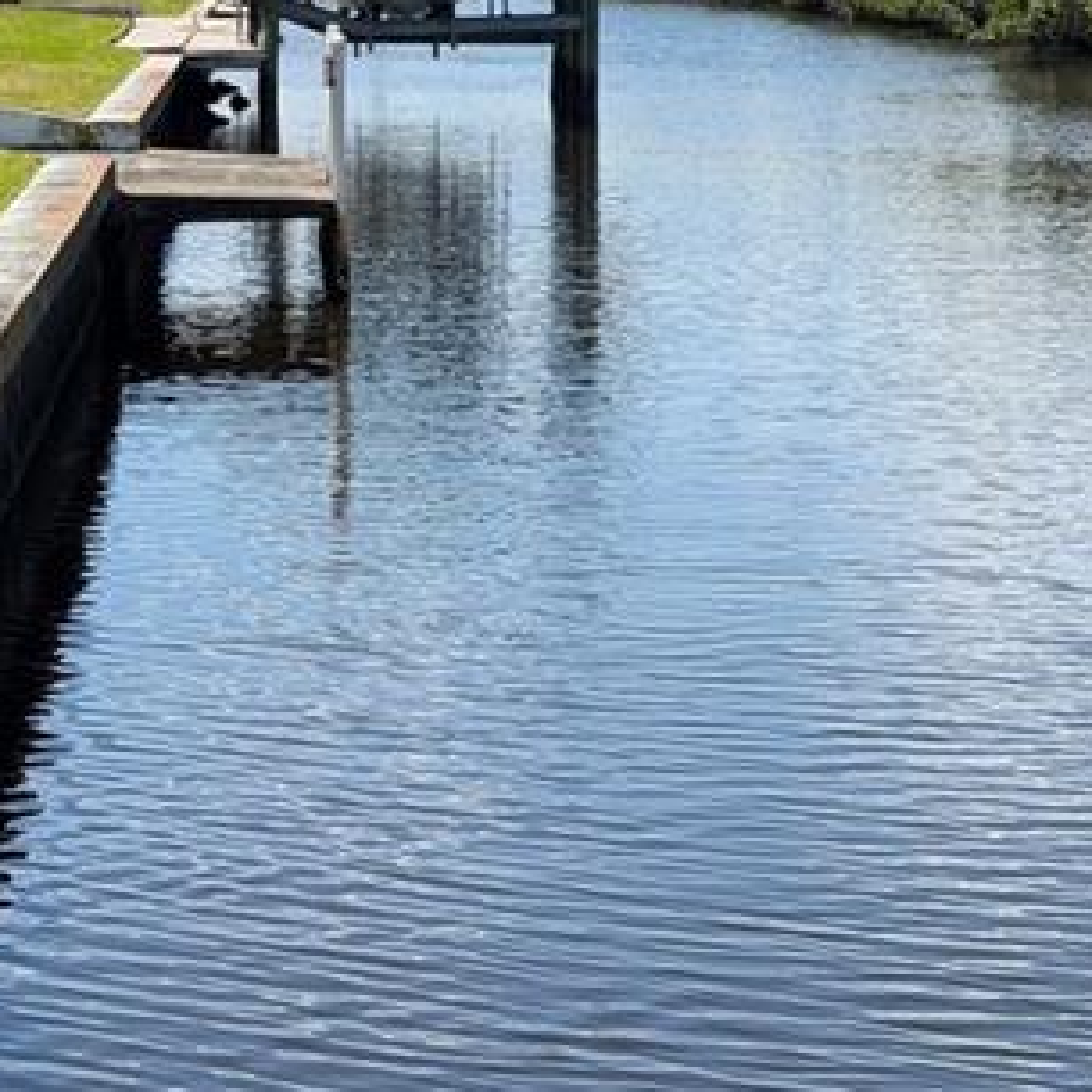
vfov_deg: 16.3
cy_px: 555
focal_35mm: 107
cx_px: 770
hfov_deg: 16.2
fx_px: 3819
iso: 64
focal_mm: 6.76
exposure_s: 1/5208
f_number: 1.78
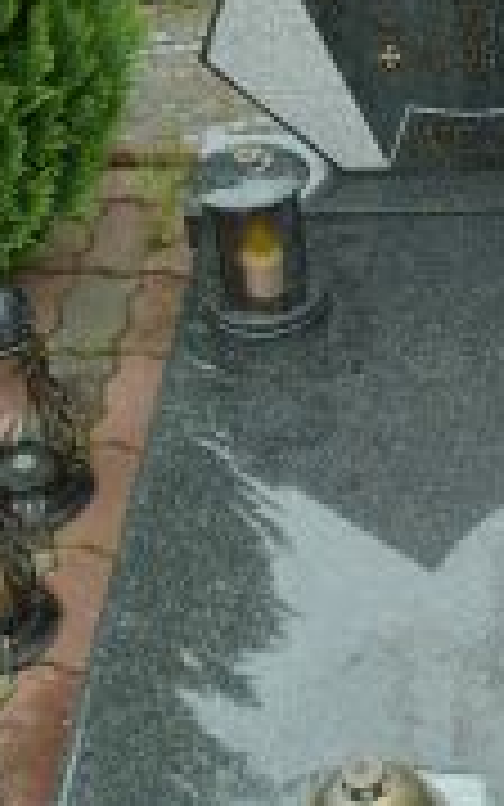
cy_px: 504
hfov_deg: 18.0
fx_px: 1559
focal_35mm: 71
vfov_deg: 28.9
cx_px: 468
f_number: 3.3
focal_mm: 4.1
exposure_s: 1/60
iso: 80
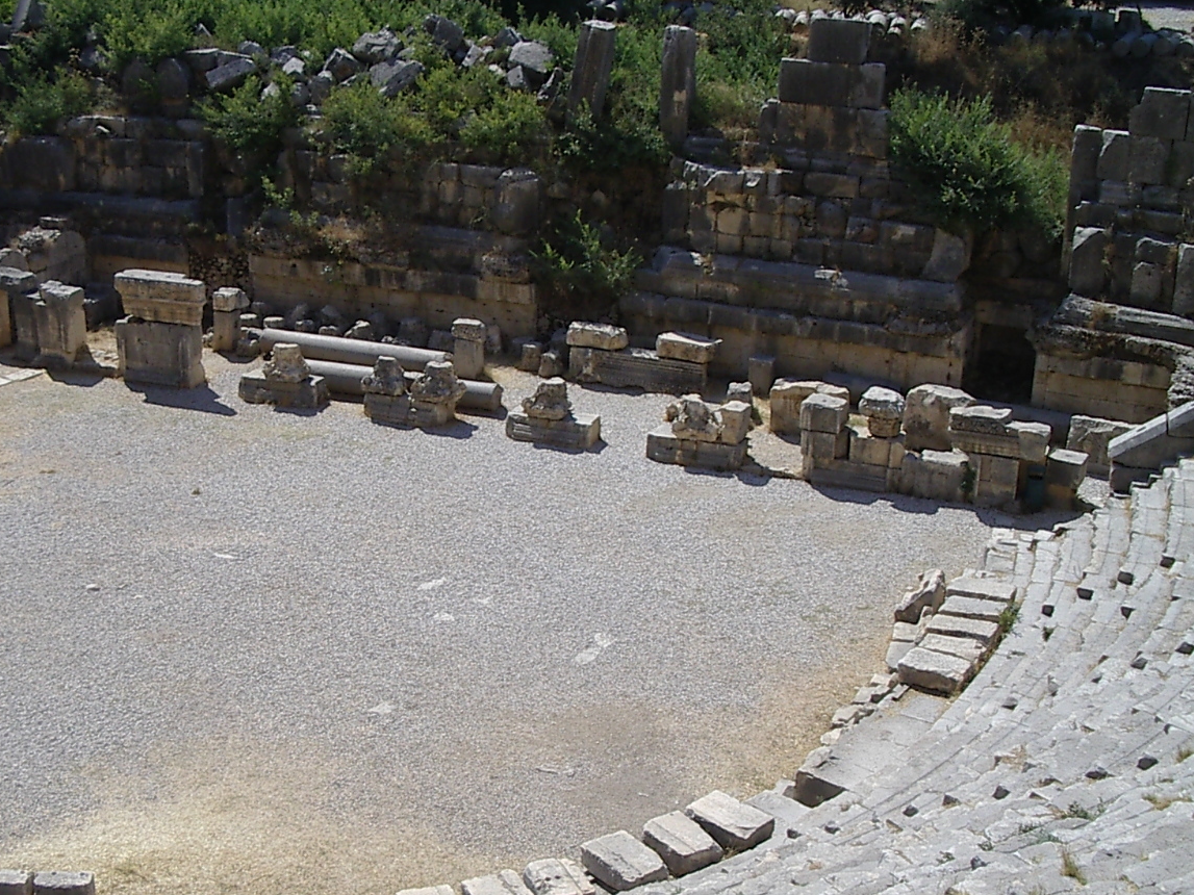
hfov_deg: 35.7
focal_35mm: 53
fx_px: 1828
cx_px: 367
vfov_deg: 27.5
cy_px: 515
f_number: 4.8
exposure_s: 1/500
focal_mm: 5.8
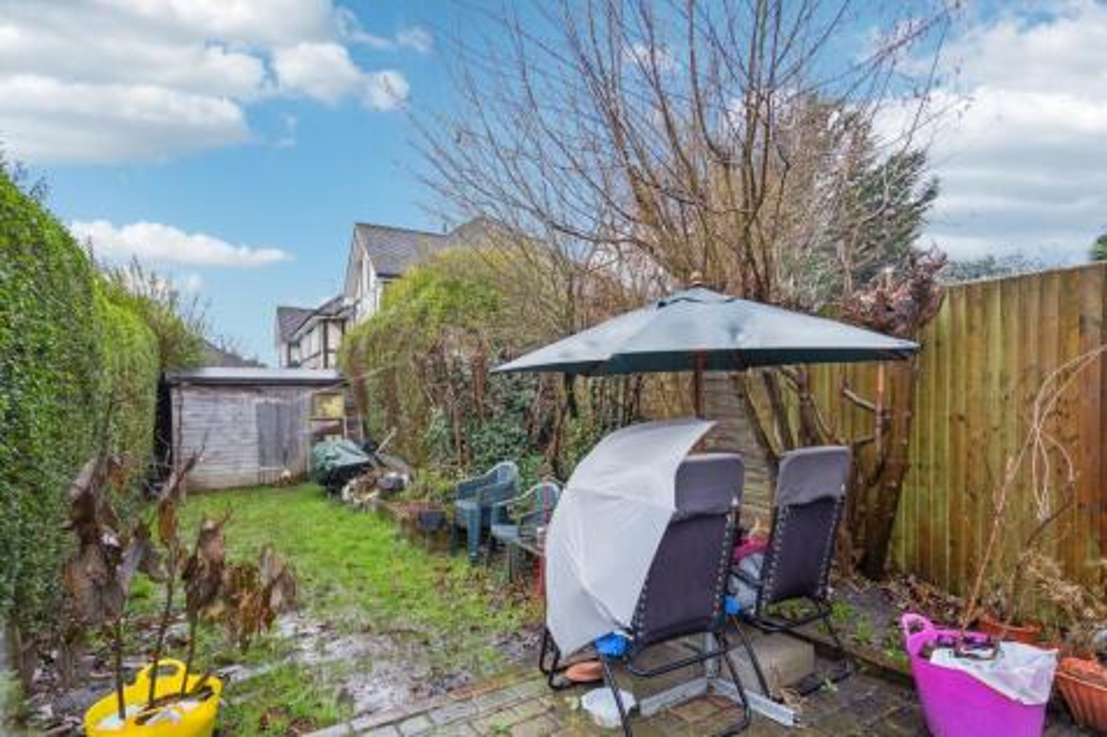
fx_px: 523
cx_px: 554
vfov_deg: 70.4
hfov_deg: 93.3
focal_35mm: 17
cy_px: 368
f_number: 4.5
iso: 320
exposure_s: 1/50
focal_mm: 17
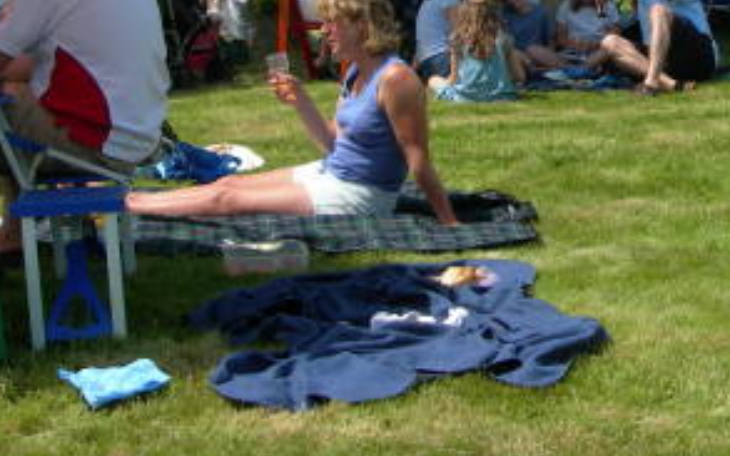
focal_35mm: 88
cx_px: 615
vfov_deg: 14.4
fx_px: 1750
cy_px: -80
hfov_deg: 23.1
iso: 50
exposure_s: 1/438
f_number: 4.8
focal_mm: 7.8
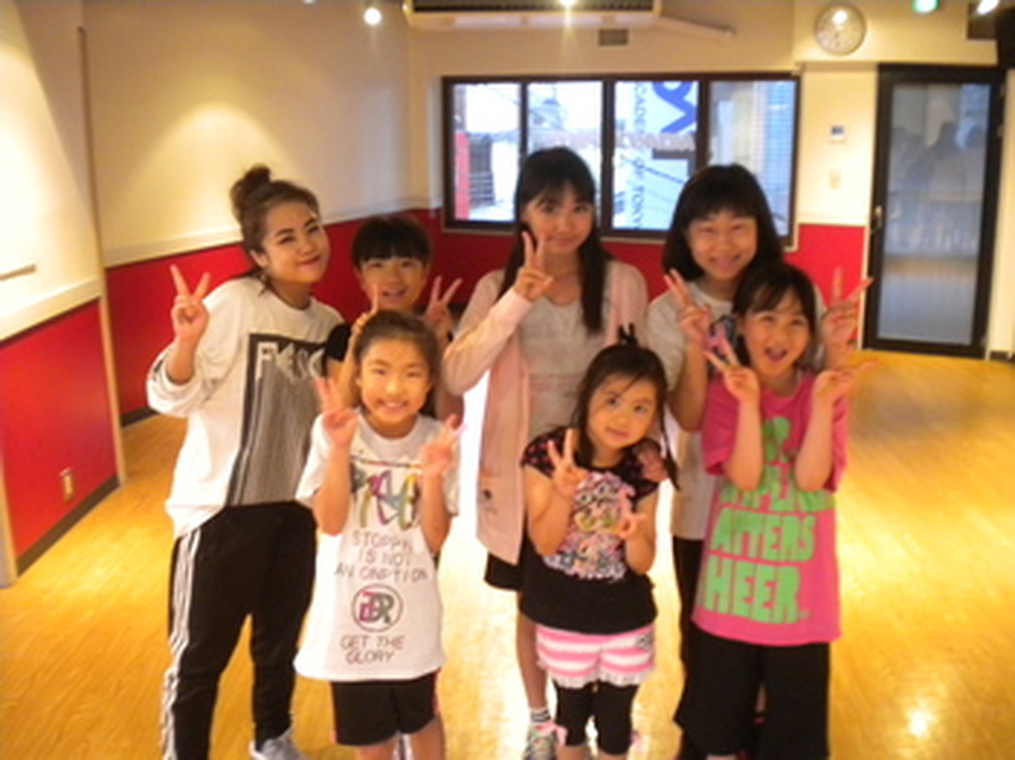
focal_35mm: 35
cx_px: 508
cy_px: 380
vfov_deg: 40.7
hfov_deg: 52.7
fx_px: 1026
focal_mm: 6.3
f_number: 3.1
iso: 480
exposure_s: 1/8.8
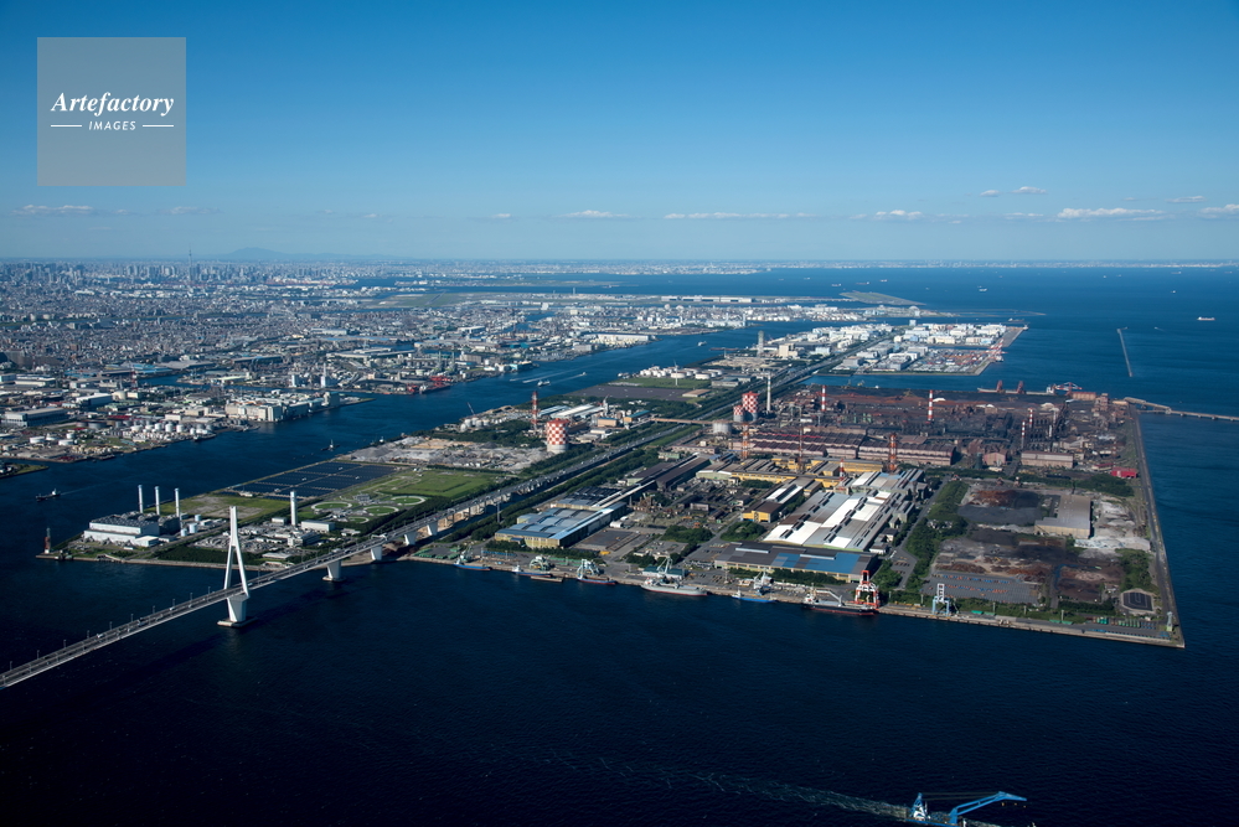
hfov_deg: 55.8
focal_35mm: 34
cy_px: 414
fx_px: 1171
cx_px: 620
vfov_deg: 38.9
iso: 100
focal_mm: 34
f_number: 8
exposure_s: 1/400
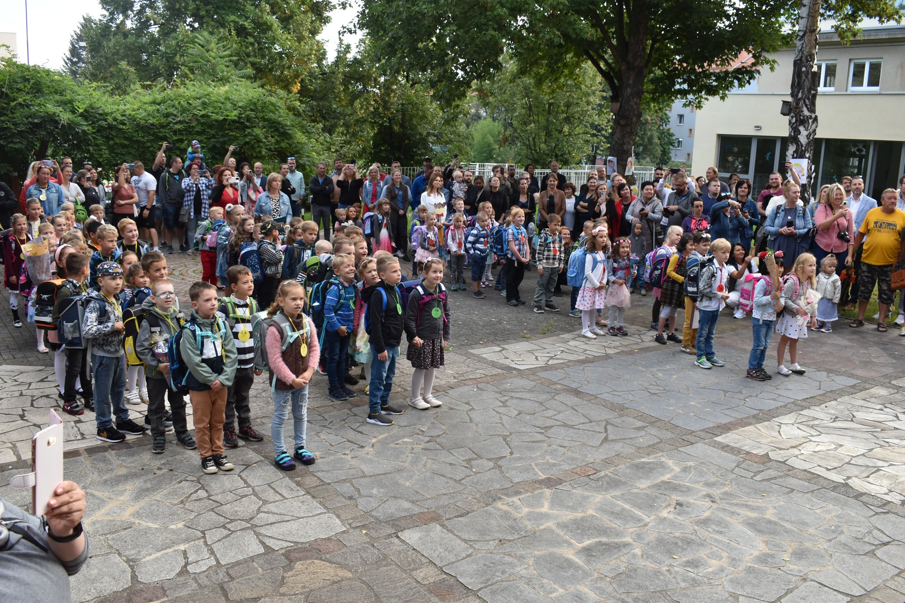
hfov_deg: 59.5
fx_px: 792
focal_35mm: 32
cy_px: 302
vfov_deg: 41.7
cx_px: 452
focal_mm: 21
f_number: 6.3
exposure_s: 1/160
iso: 400
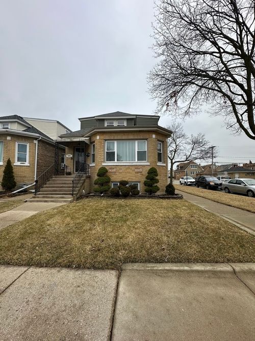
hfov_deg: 85.7
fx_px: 138
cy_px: 170
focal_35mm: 14
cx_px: 128
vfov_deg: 102.1
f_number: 2.2
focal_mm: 2.22
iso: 40
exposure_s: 1/1024
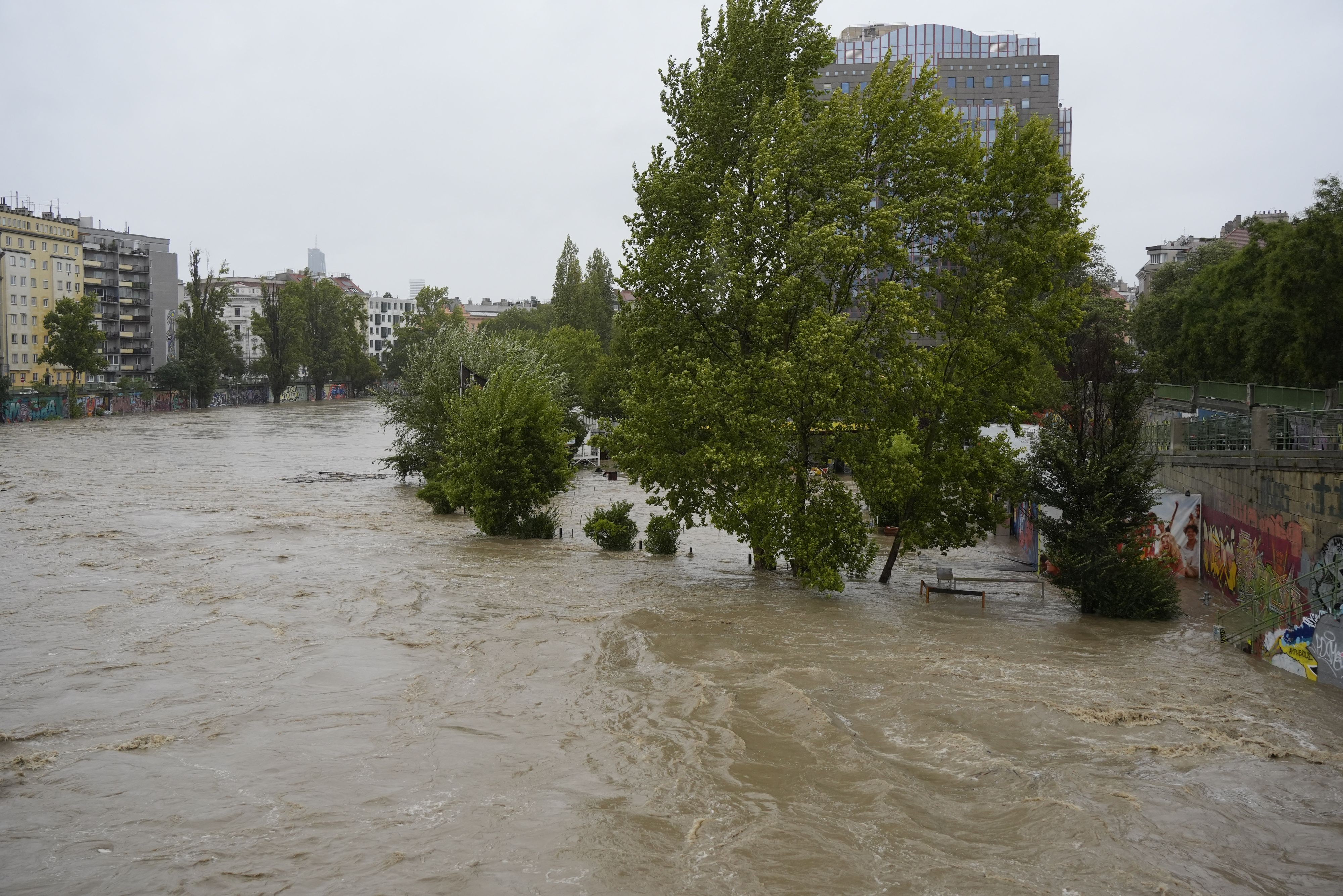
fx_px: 1455
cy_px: 448
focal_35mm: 39
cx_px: 672
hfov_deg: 49.6
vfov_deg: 34.2
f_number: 6.3
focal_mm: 39
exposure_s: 1/320
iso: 1000
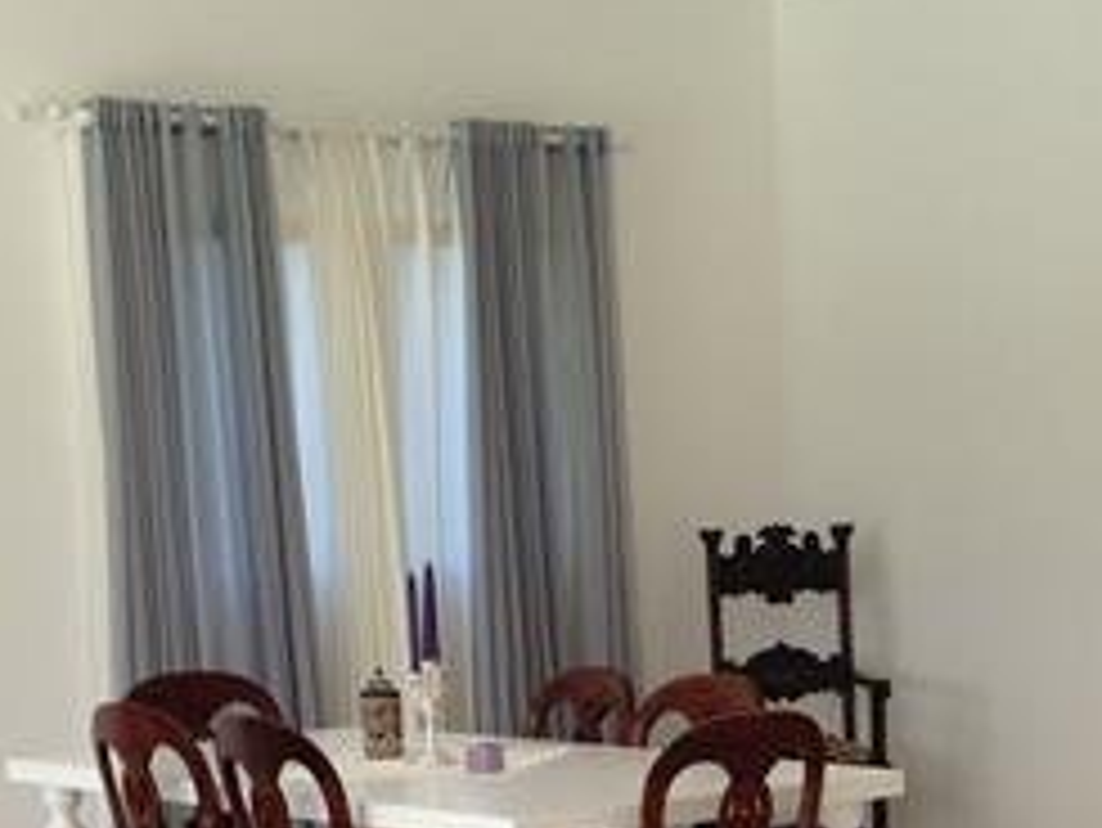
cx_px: 702
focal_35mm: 100
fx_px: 3185
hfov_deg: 19.6
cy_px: 1015
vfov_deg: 14.3
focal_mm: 4.28
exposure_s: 1/336
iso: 50
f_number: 2.4
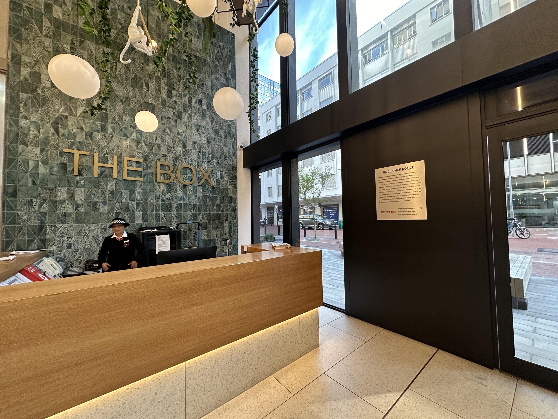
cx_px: 279
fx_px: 226
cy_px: 210
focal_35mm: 14
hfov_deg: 102.1
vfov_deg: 85.7
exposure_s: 1/100
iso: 200
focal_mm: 2.22
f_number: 2.2
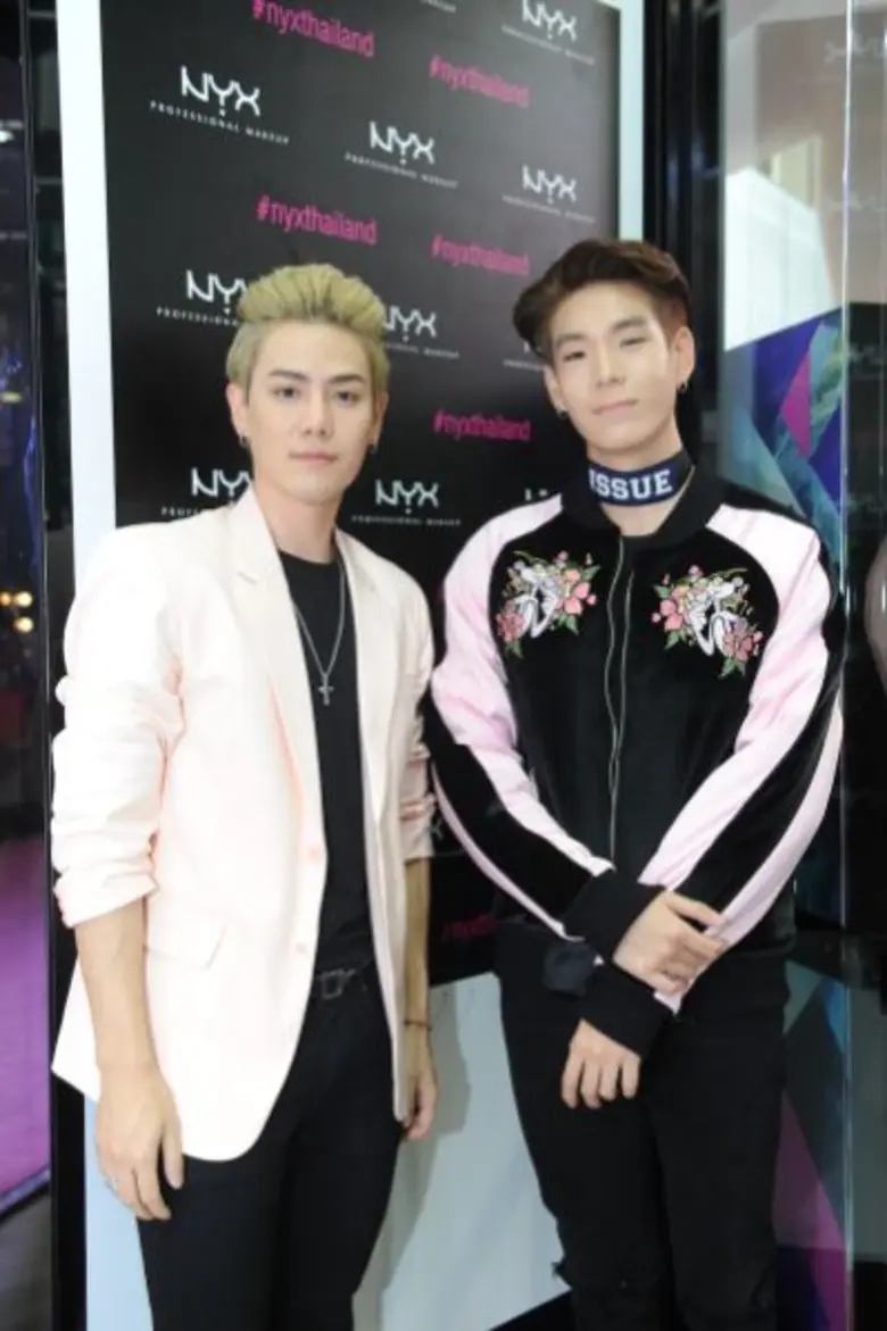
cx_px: 444
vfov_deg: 48.5
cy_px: 666
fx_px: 1479
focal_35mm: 40
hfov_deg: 33.4
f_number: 4
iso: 2000
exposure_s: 1/80
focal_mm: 40
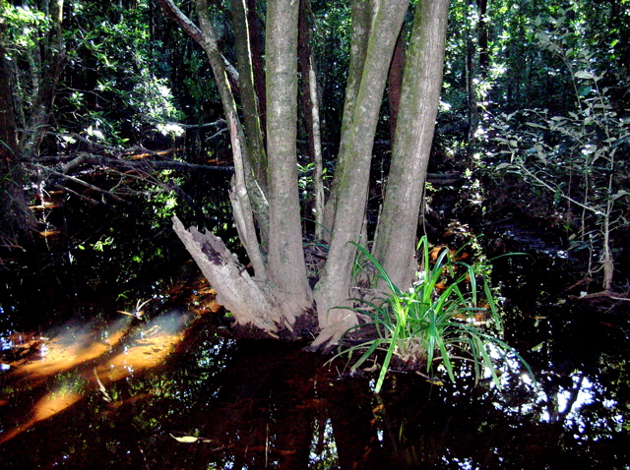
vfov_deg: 39.6
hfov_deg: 51.4
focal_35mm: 36
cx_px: 315
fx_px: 654
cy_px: 235
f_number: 2.7
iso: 300
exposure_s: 1/60.1
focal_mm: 6
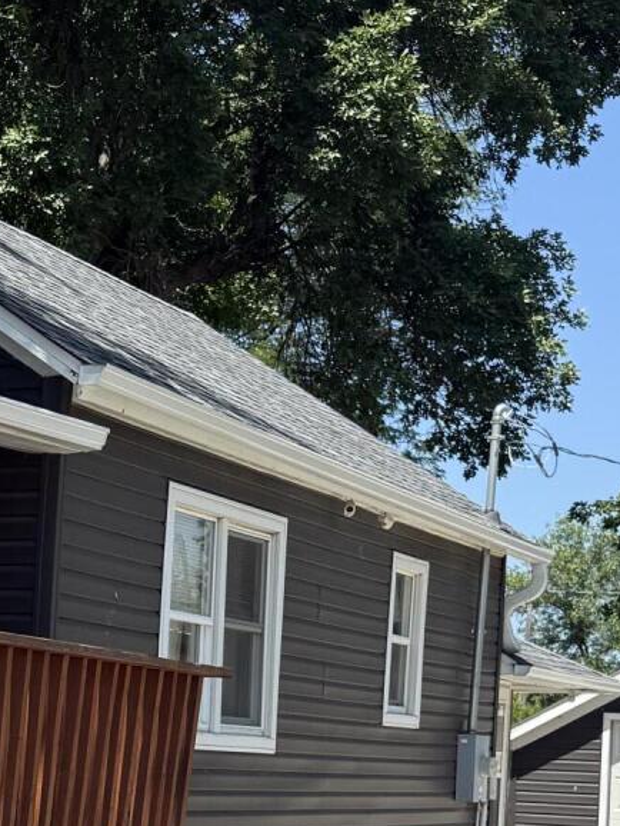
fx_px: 1981
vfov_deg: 22.9
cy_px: 763
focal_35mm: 83
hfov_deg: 17.0
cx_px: -130
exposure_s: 1/2703
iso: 80
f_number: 1.78
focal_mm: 6.76
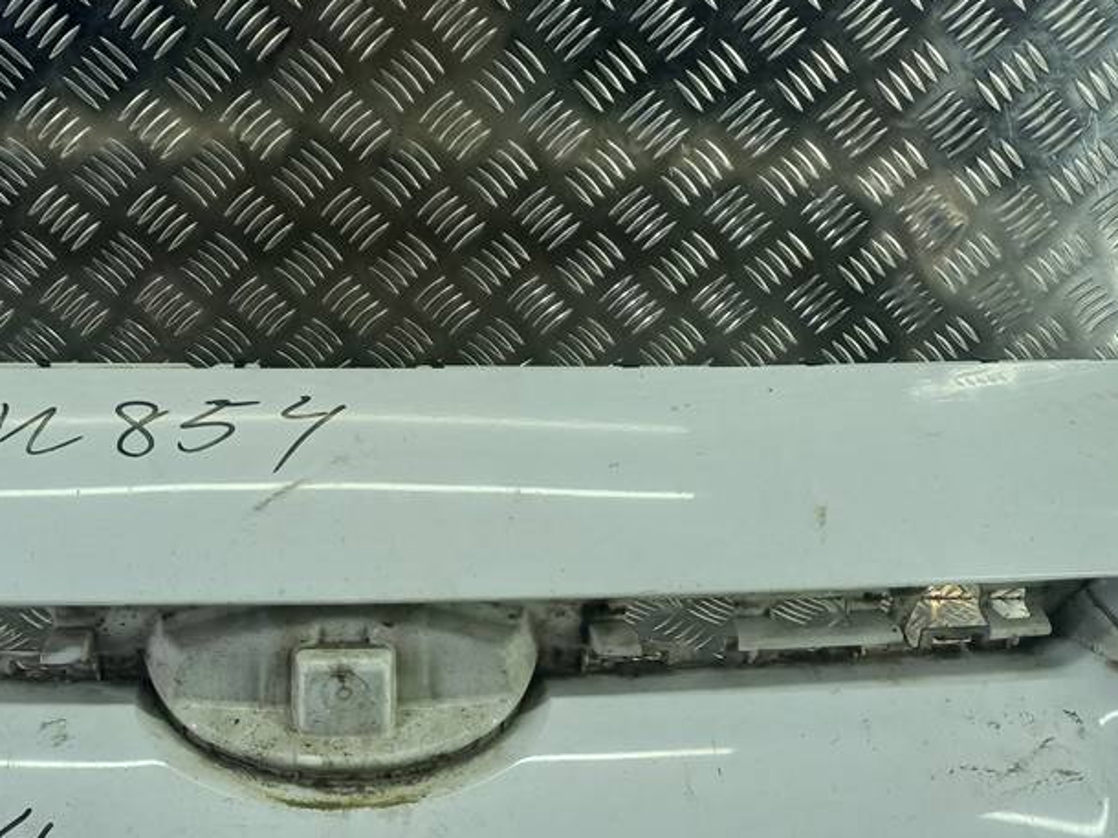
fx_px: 1356
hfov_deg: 44.2
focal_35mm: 42
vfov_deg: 34.2
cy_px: 490
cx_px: 374
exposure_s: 1/50
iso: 32
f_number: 1.8
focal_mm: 4.6
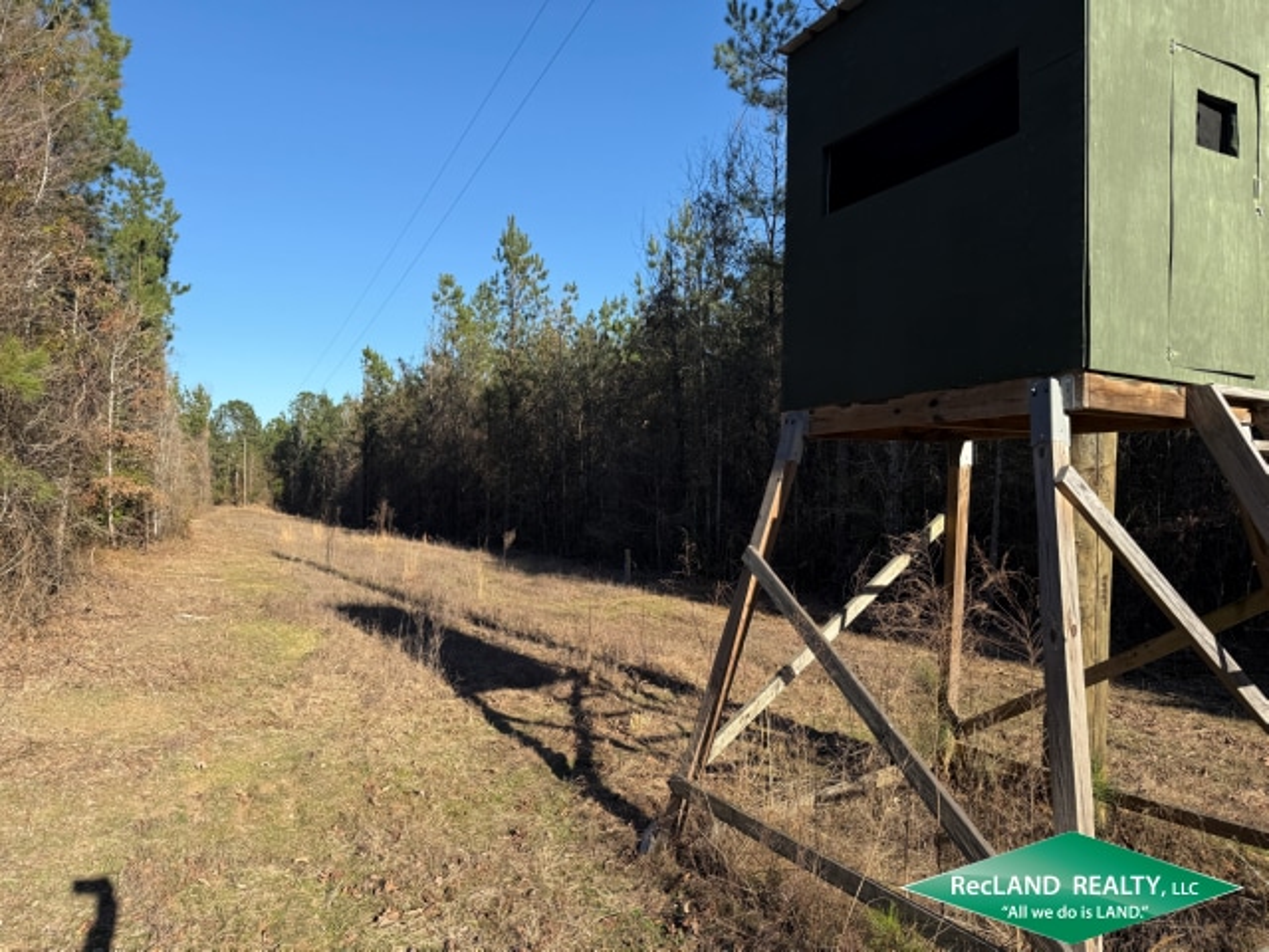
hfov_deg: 71.6
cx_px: 634
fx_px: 880
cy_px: 476
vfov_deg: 56.8
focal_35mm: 24
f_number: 1.78
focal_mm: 6.76
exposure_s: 1/2611
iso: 80
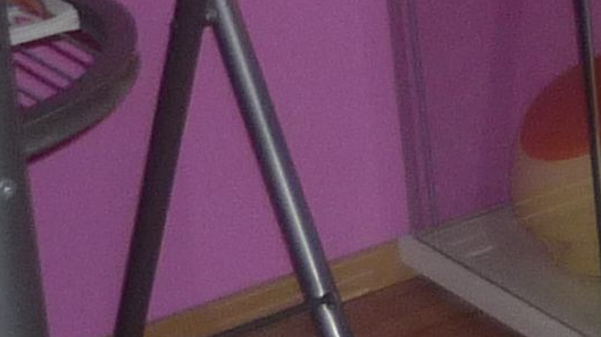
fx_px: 3536
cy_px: -503
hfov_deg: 8.8
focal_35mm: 222
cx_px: 1468
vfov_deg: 5.3
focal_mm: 5.5
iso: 160
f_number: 2.8
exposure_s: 1/30
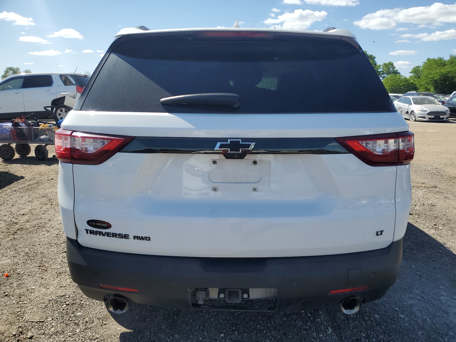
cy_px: 171
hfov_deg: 67.3
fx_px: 343
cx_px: 228
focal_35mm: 26
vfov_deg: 53.1
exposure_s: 1/3333
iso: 50
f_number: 1.5
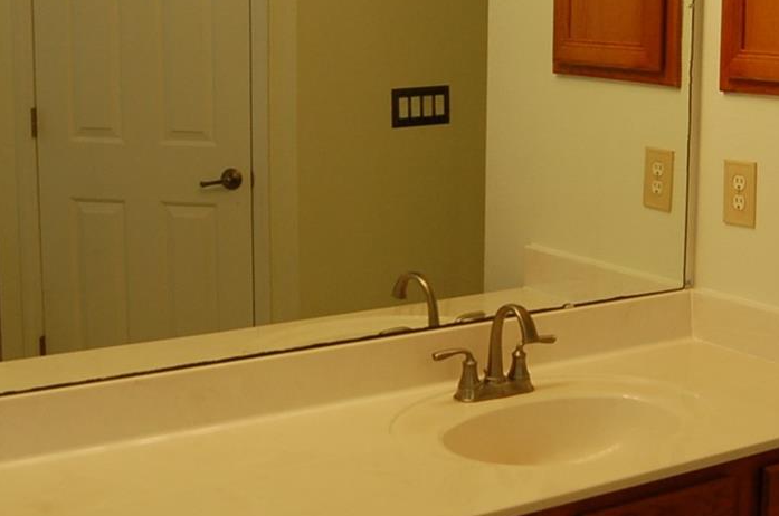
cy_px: 169
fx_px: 1339
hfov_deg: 32.4
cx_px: 462
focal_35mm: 62
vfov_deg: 21.7
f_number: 4.5
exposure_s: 1/80
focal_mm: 18
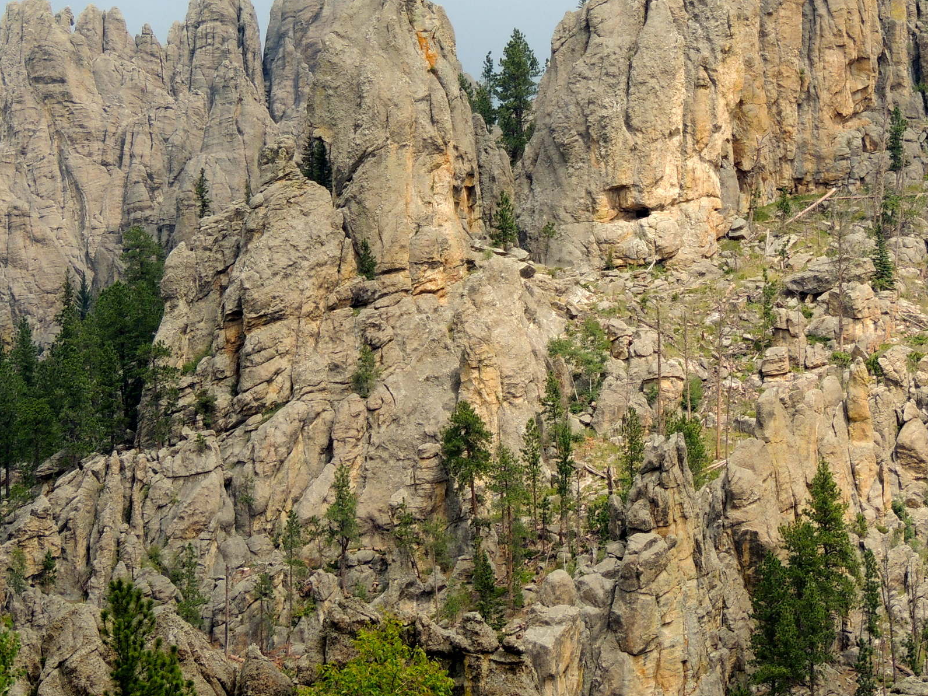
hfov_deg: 12.0
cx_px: 457
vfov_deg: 9.0
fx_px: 4423
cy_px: 207
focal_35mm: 165
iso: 100
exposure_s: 1/400
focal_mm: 18.7
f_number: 4.2
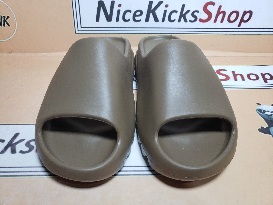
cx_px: 136
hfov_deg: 67.3
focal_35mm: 26
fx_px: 205
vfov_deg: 53.1
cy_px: 102
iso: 50
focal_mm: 4.3
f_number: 1.5
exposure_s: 1/370
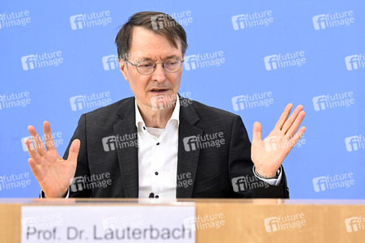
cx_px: 182
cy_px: 122
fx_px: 760
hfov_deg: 27.0
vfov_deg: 18.2
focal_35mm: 75
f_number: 4
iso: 3200
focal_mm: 75
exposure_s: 1/800
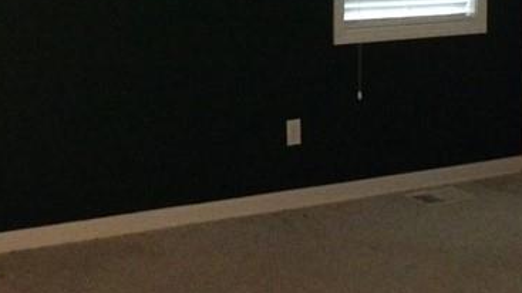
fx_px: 1010
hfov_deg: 29.0
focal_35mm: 73
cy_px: -43
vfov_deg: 16.0
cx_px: 235
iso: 800
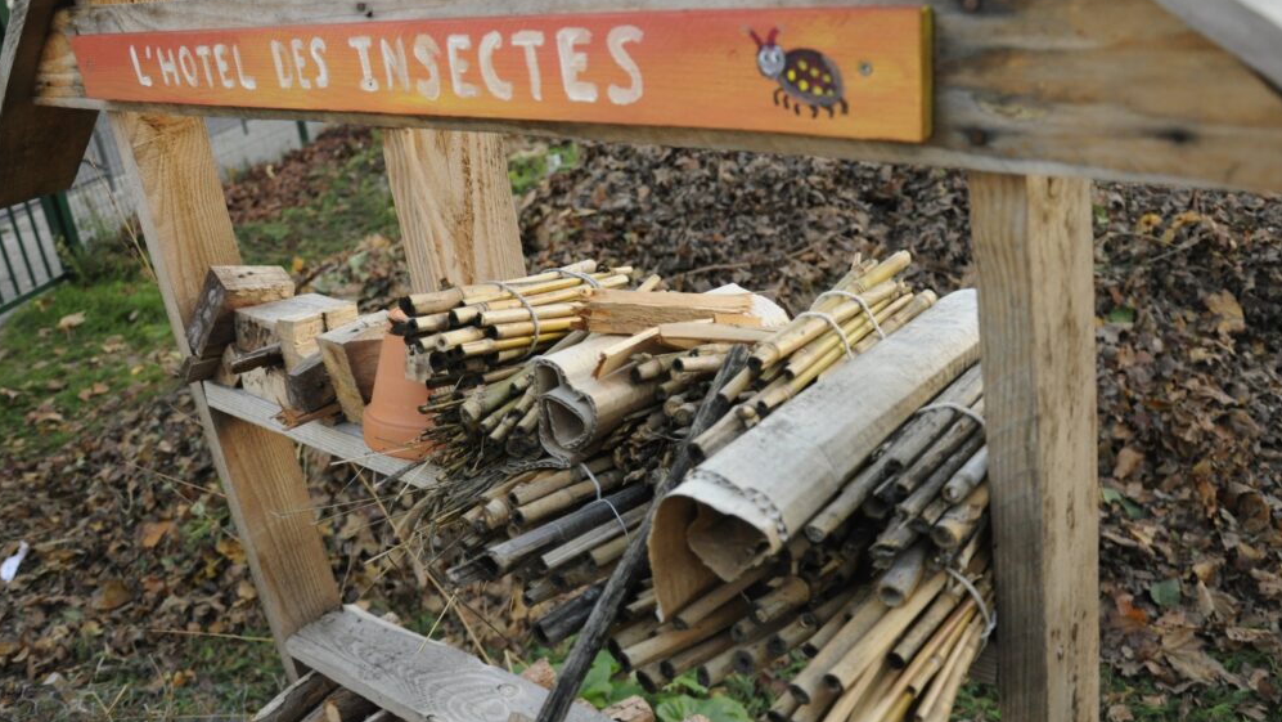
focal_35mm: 29
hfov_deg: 66.1
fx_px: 986
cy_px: 338
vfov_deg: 40.2
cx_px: 652
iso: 1000
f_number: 3.5
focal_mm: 18
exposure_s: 1/160
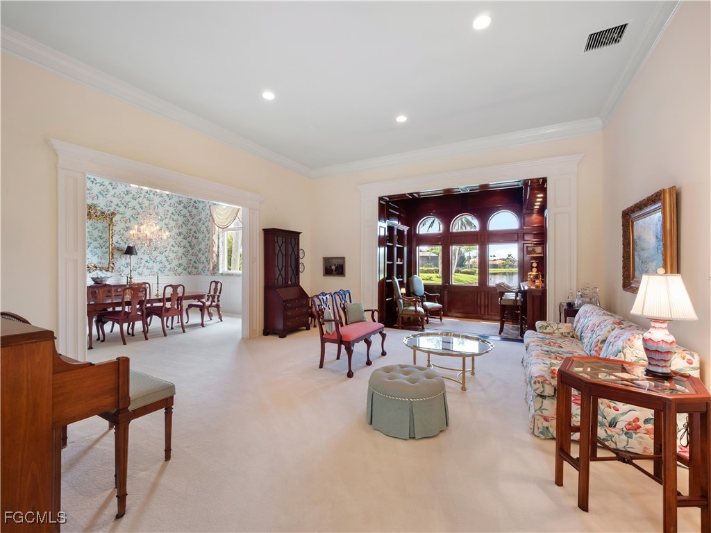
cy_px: 266
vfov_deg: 85.7
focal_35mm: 14
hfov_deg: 102.1
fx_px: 288
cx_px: 356
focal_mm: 7
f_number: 7.1
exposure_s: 1/5
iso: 200
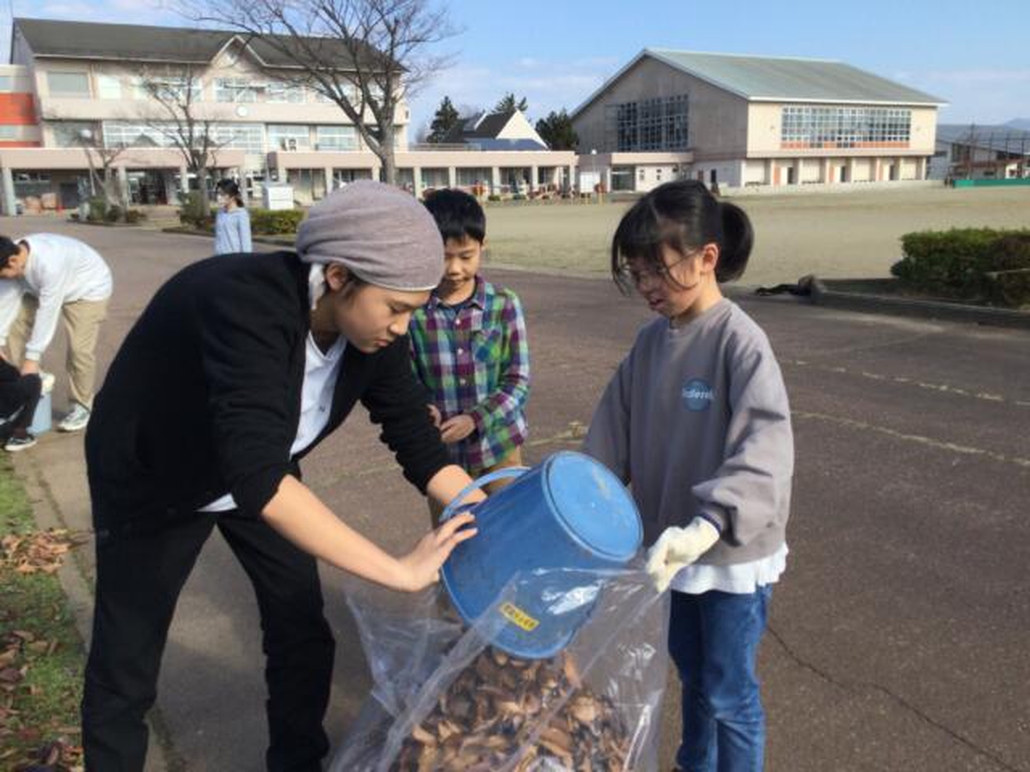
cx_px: 515
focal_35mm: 31
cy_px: 386
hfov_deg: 58.4
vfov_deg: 45.4
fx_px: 922
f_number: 2.4
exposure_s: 1/981
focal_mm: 3.3
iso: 25
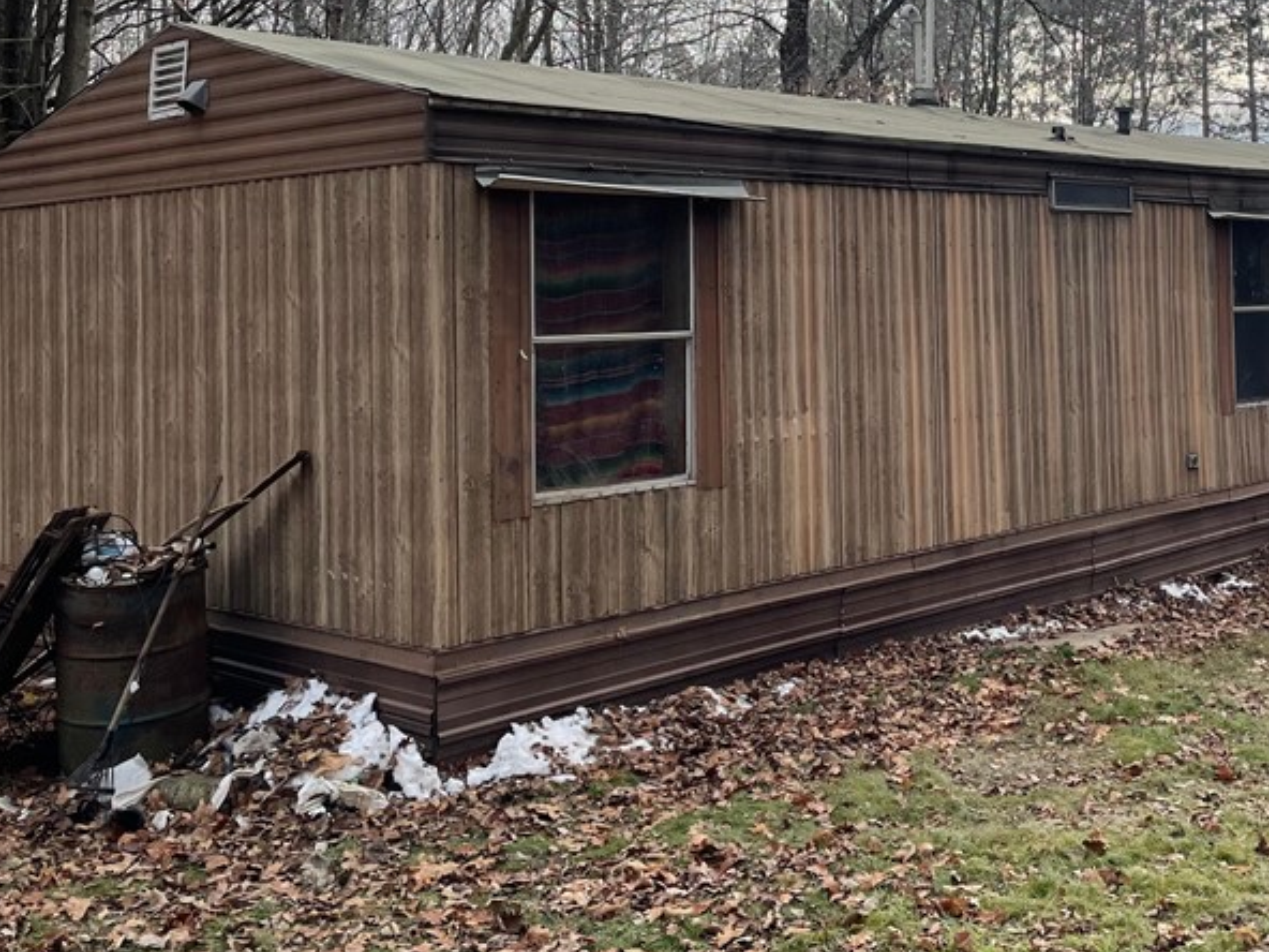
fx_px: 1650
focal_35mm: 45
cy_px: 281
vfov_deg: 31.8
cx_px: 926
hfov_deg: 41.1
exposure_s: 1/1642
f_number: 1.6
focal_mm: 4.2
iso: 32
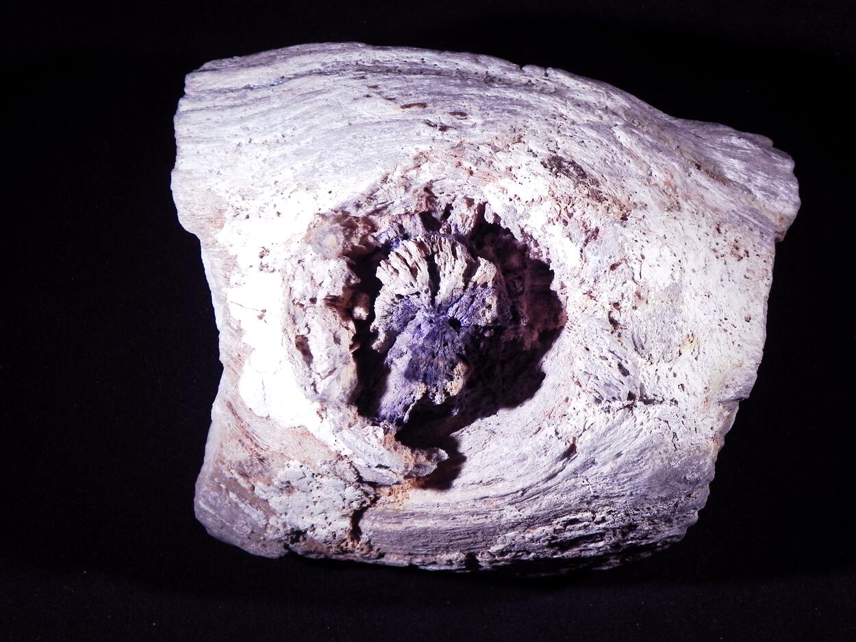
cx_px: 428
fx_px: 1632
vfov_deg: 22.3
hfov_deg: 29.4
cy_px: 321
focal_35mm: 66
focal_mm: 11.8
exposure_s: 1/97.2
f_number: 3.5
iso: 160
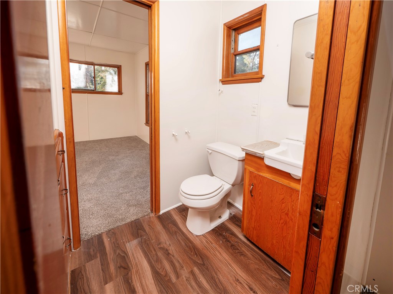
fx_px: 170
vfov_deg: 81.7
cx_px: 196
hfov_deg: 98.2
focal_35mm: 15
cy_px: 147
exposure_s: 1/15
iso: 125
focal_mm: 7
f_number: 8
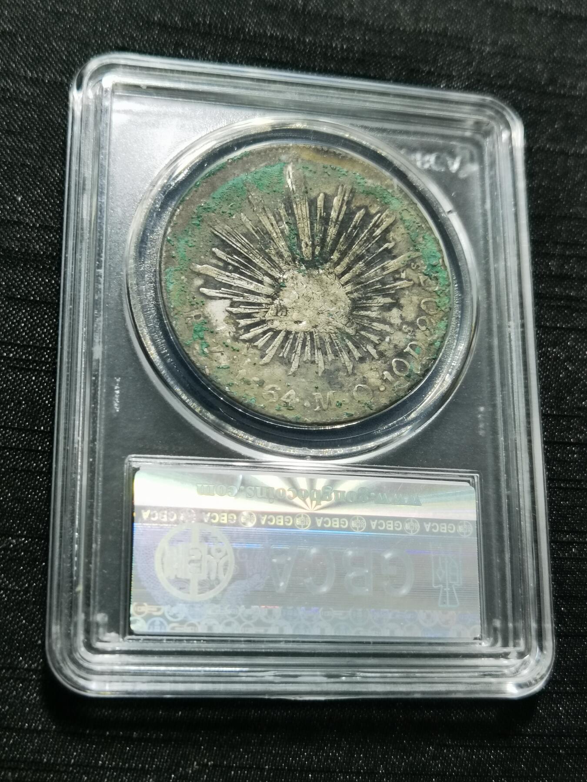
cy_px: 391
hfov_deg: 29.7
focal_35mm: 49
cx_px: 294
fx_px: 1108
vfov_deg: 38.9
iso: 160
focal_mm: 6.67
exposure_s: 1/100
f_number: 1.9
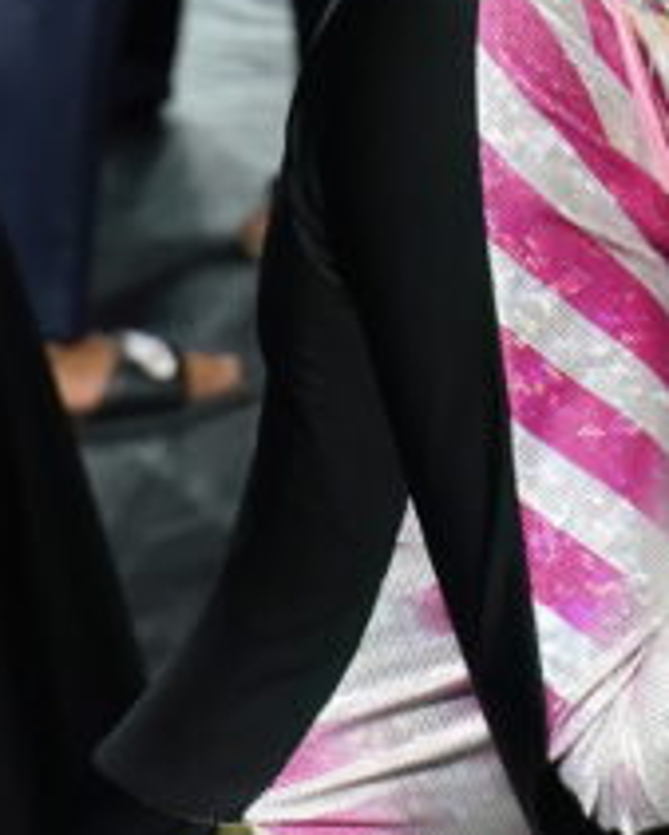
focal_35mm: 205
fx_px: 5070
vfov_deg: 9.2
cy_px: -418
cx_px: 1306
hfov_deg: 7.3
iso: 3200
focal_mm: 45
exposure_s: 1/250
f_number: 5.6
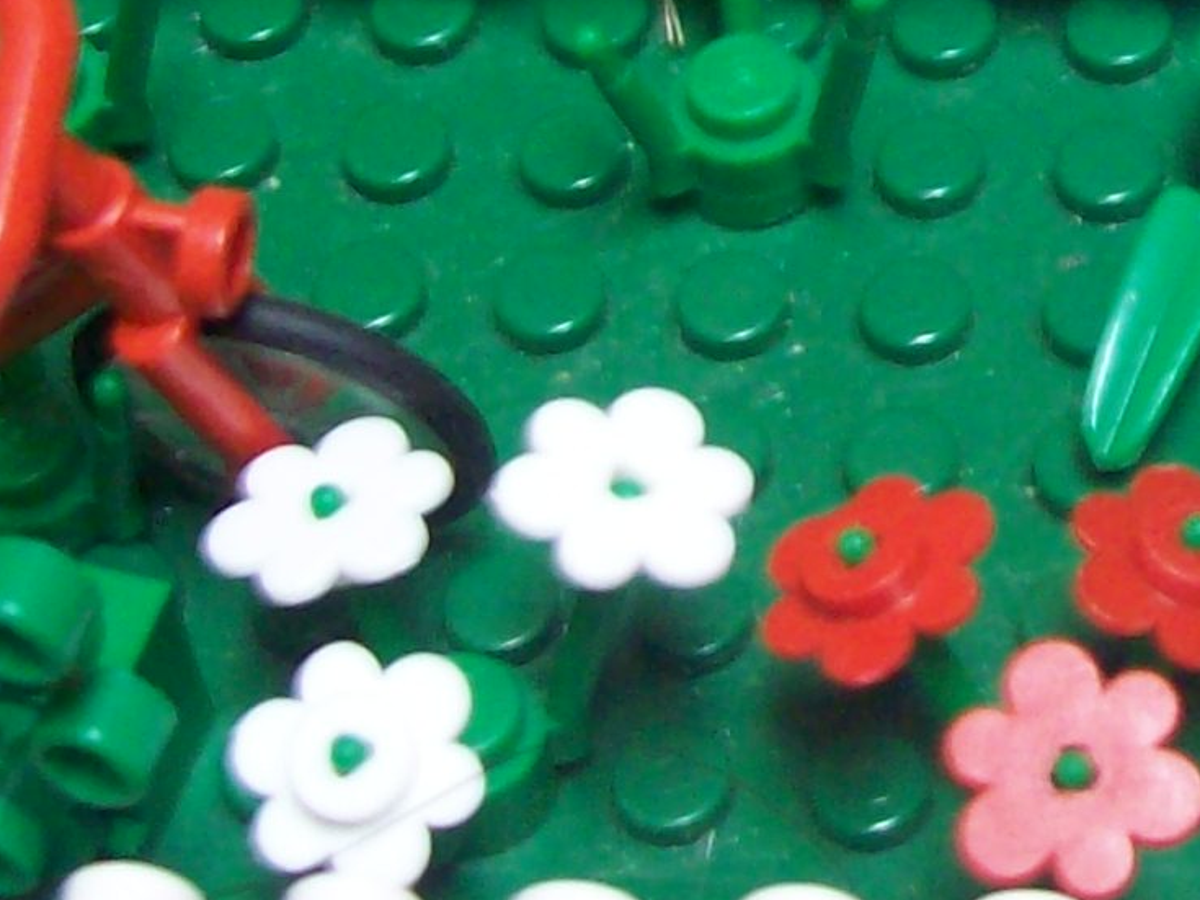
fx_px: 4402
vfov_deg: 11.5
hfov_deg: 15.2
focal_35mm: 127
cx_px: 1278
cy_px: -123
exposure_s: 1/10.6
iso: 160
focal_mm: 6
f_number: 2.7
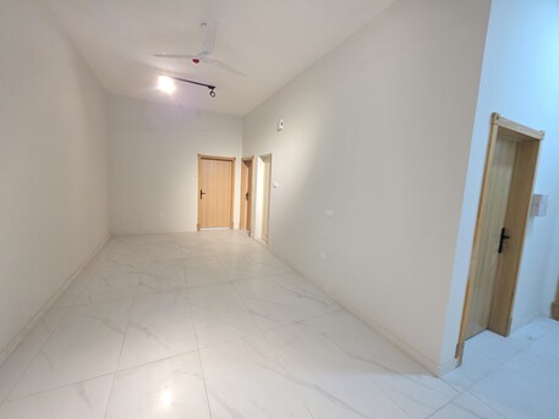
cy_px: 210
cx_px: 280
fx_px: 210
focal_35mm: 13
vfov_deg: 89.9
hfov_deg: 106.2
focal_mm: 2.2
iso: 250
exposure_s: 1/100
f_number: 1.9
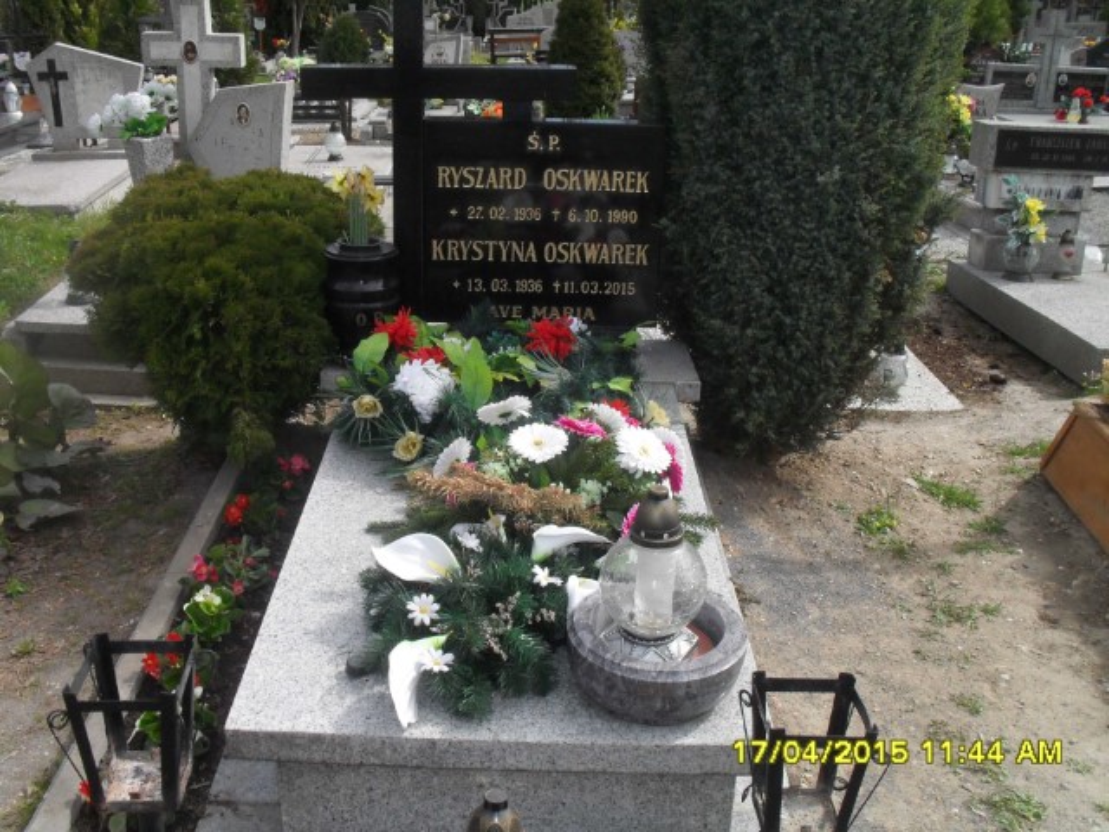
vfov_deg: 40.7
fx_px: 1121
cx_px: 554
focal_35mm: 35
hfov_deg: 52.6
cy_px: 416
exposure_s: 1/500
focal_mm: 6.3
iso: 200
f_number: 8.4
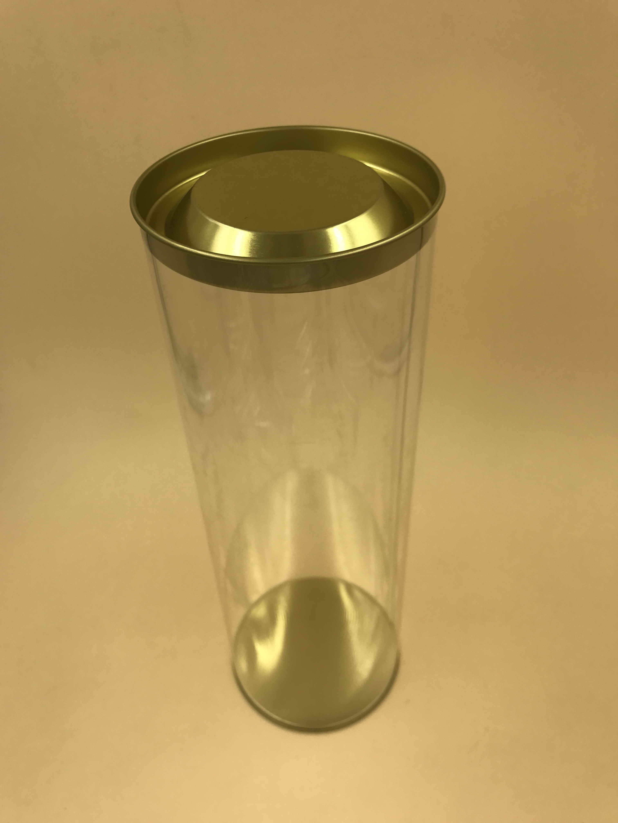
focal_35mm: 28
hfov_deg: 49.7
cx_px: 309
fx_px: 667
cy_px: 412
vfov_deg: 63.4
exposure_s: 1/1076
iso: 20
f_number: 1.8
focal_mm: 3.99
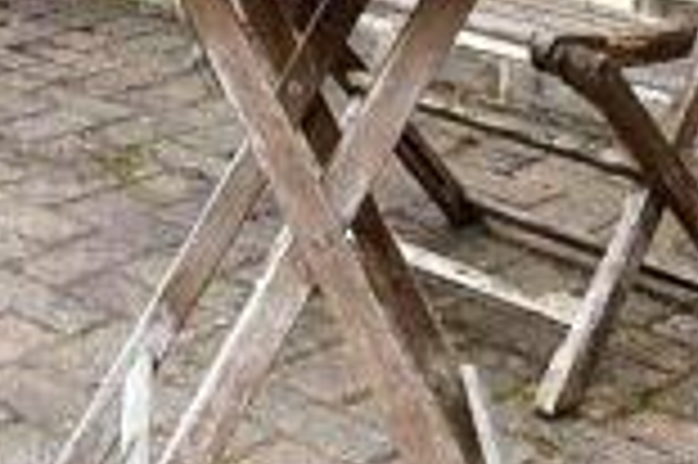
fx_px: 1917
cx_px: -378
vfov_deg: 11.9
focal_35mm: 99
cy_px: -543
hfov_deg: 18.1
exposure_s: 1/100
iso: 800
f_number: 8
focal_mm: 10
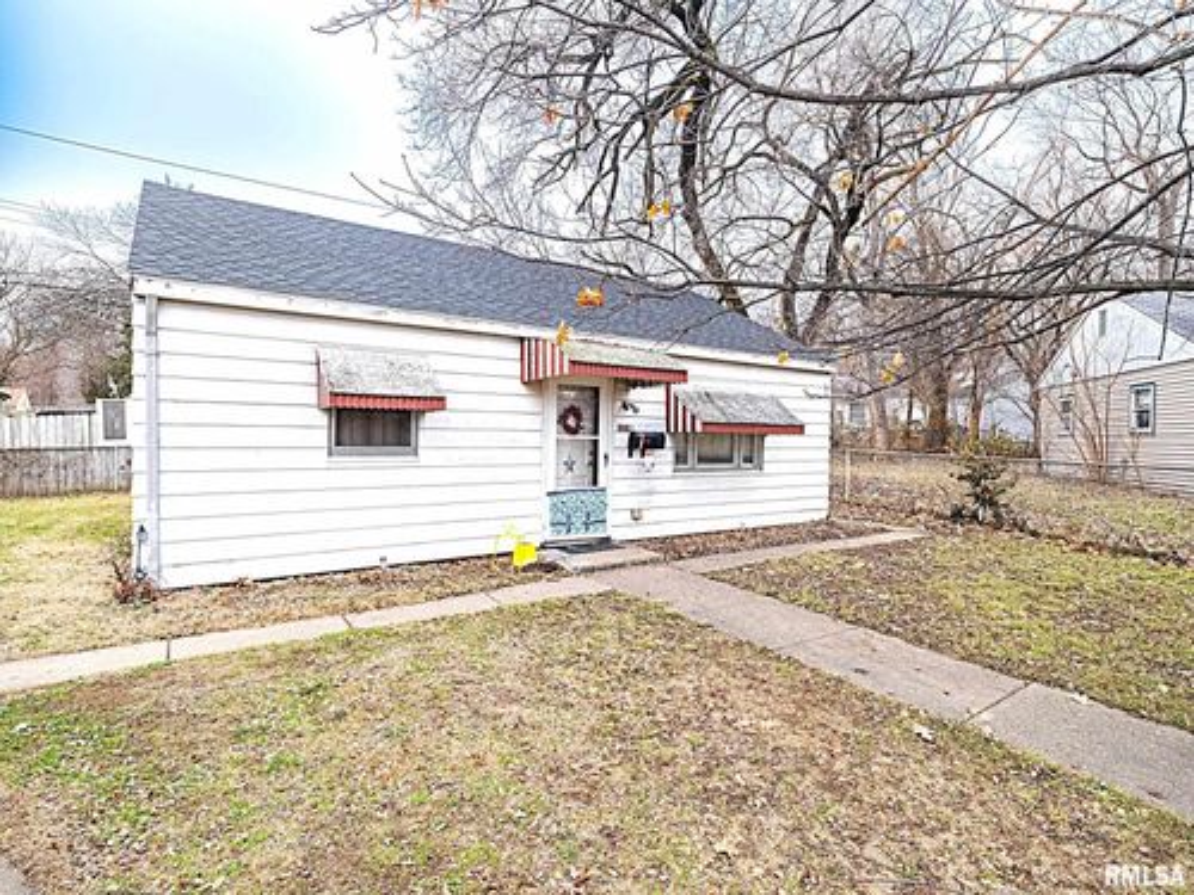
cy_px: 448
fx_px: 621
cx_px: 597
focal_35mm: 18
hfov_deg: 87.8
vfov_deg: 71.6
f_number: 8
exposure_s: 1/160
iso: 400
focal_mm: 22.8
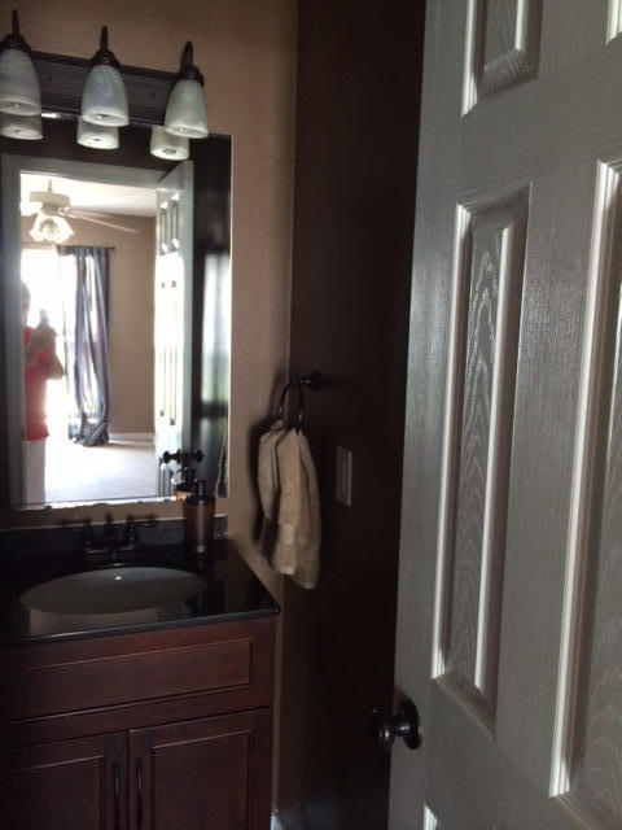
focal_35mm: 30
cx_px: 311
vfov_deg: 60.0
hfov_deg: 46.8
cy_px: 415
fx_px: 719
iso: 320
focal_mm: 4.12
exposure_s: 1/24
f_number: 2.2
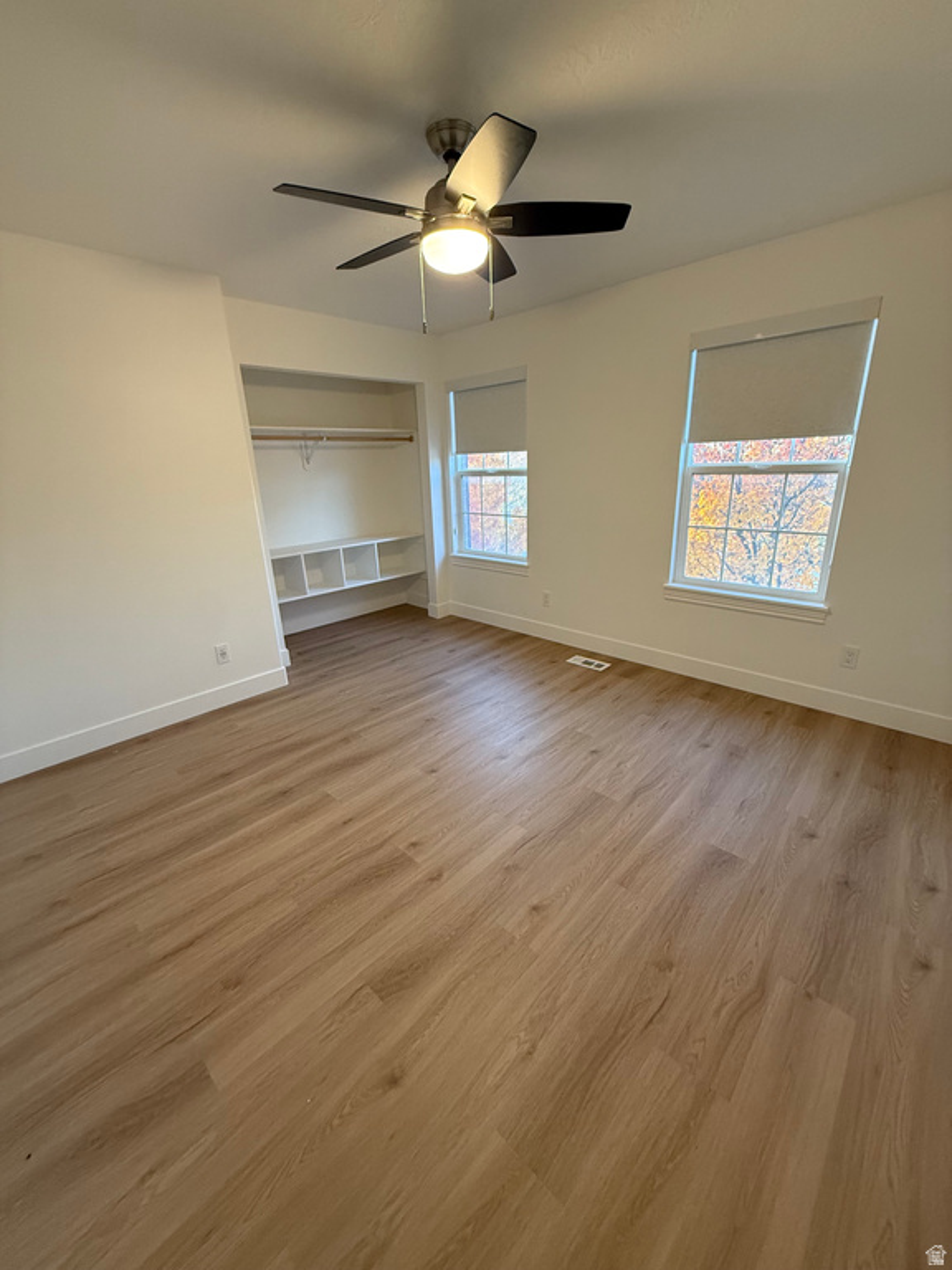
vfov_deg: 102.1
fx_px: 513
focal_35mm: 14
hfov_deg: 85.7
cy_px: 635
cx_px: 476
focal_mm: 2.22
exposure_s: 1/60
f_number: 2.2
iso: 320
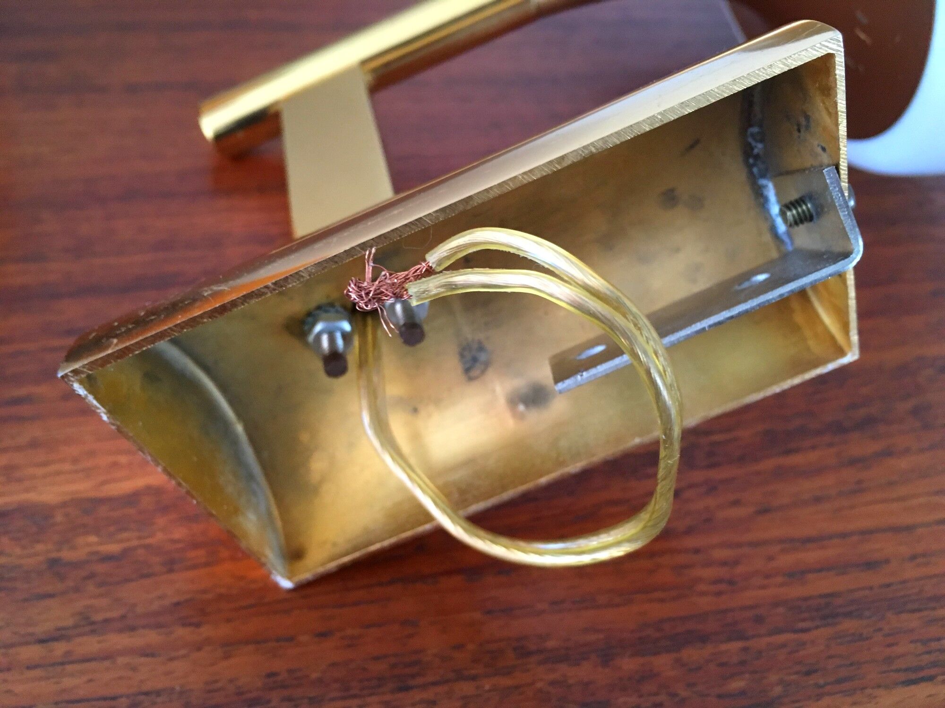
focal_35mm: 29
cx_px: 472
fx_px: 792
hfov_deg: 61.7
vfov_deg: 48.2
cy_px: 354
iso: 200
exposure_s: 1/33
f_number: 2.2
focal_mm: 4.15
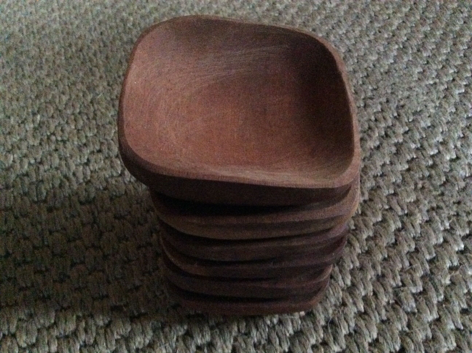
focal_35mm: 32
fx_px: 436
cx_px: 236
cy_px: 176
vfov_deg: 44.1
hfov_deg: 56.9
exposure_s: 1/17
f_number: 2.4
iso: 800
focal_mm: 3.3
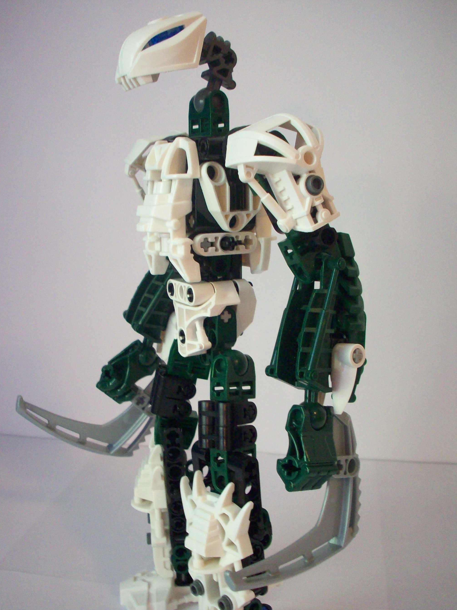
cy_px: 335
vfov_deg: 44.7
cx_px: 206
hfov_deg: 34.3
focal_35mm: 42
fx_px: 739
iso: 160
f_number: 2.8
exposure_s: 1/13.4
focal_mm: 6.2
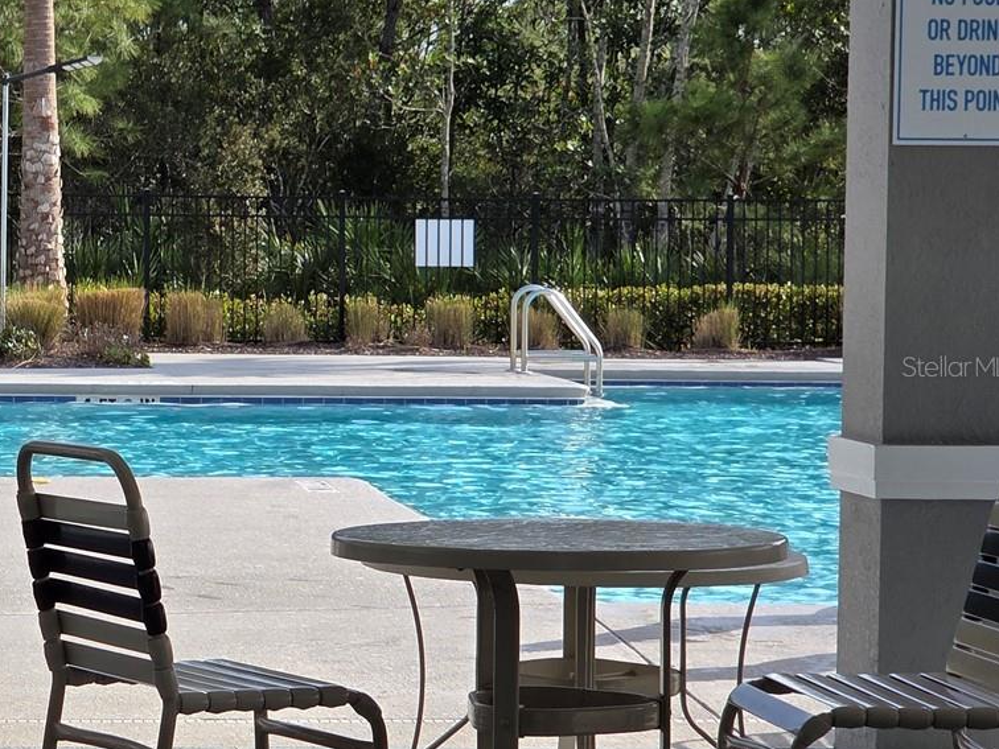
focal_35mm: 146
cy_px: 366
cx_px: -30
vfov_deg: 10.2
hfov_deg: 13.3
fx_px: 4213
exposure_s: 1/671
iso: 25
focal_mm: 7
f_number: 2.4
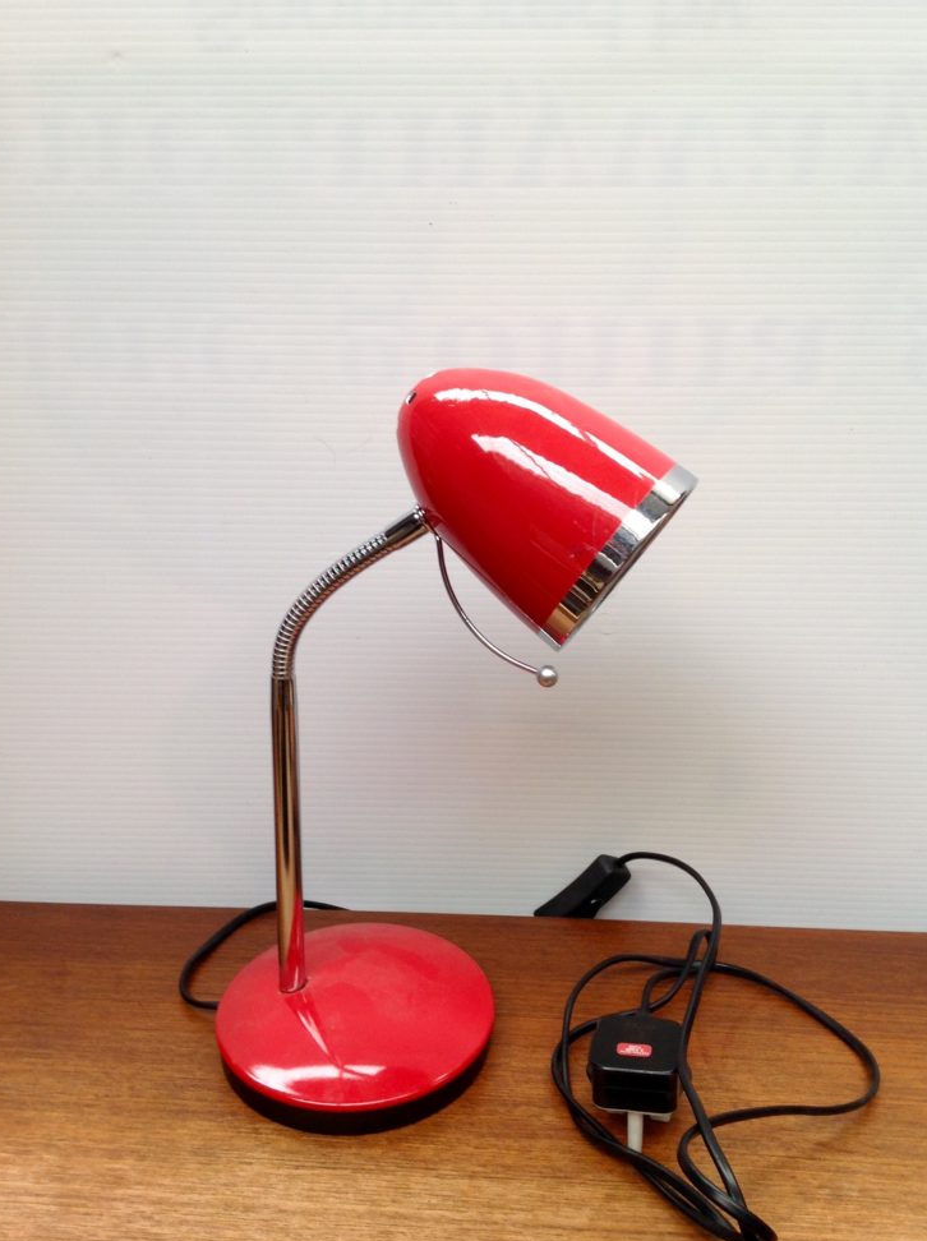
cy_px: 615
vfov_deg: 50.2
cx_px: 479
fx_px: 1325
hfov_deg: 38.6
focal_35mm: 37
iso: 64
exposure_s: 1/30
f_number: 2.4
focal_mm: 4.28
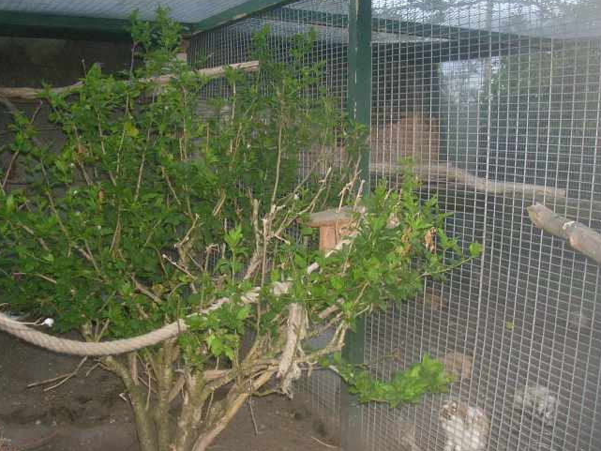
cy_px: 237
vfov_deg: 34.4
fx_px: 729
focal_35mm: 42
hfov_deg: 44.8
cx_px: 299
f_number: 2.8
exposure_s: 1/60.1
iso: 195
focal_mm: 5.8
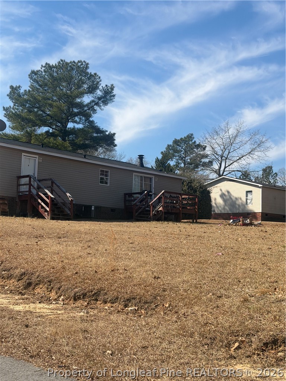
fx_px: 529
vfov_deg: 39.7
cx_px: 143
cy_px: 190
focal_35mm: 48
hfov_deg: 30.3
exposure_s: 1/5208
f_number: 1.78
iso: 64
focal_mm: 6.76
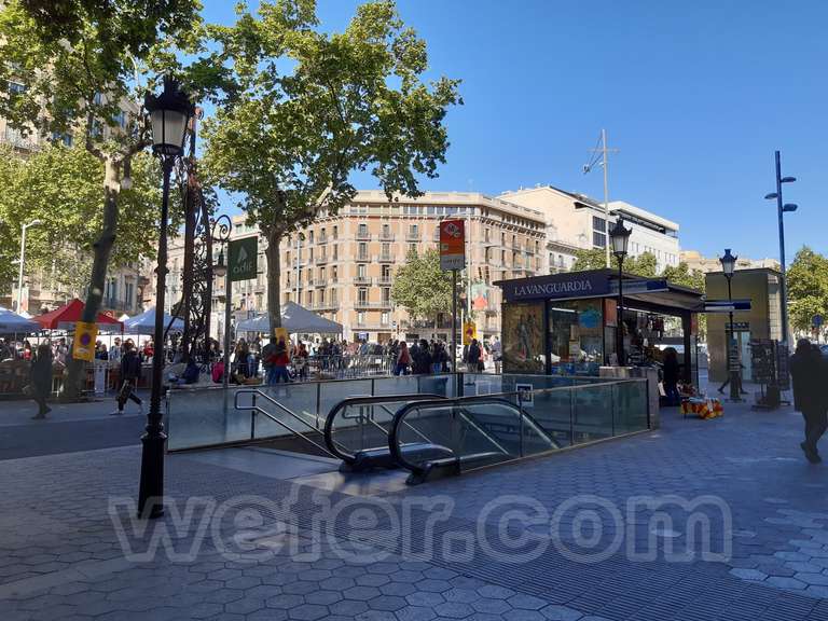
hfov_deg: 67.3
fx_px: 622
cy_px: 310
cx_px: 414
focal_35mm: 26
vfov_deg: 53.1
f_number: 1.7
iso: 40
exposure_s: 1/962
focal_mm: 3.92
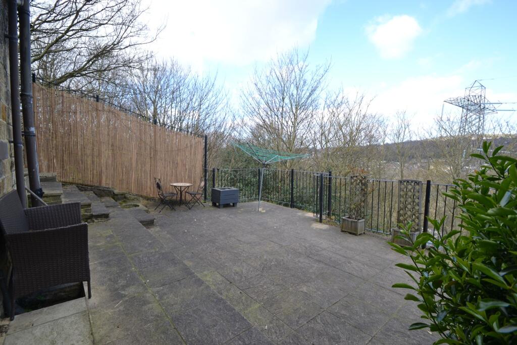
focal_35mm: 15
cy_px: 172
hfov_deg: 100.4
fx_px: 215
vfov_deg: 77.3
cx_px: 258
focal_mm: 10
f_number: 5.6
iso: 110
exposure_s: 1/125
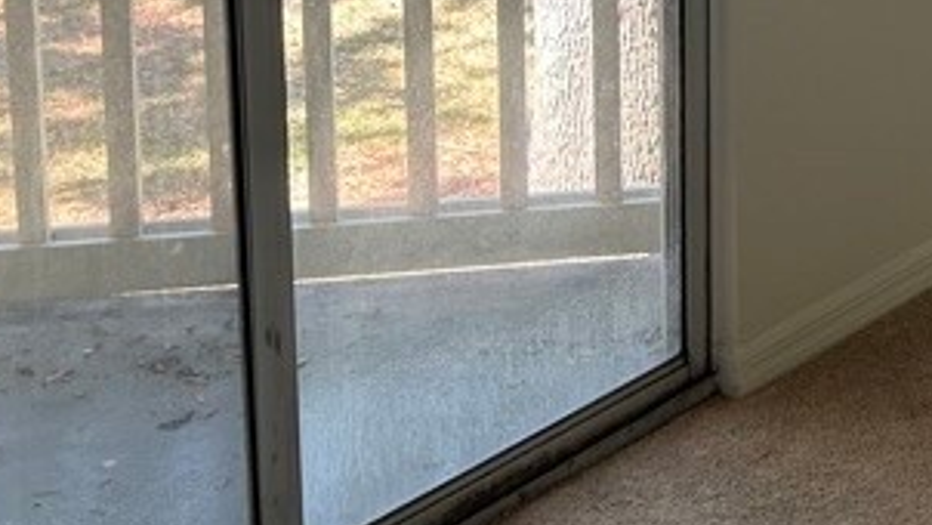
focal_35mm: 96
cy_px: -296
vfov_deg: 12.0
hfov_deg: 21.7
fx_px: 2373
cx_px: 846
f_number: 1.5
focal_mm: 5.7
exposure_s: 1/179
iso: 40
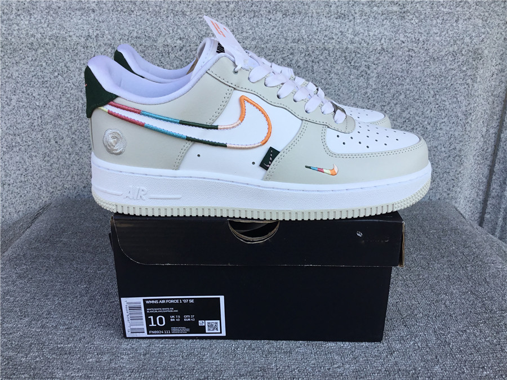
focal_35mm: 31
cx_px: 254
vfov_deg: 45.4
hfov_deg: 58.4
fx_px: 454
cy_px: 190
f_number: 2.4
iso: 25
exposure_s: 1/323
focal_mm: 3.3
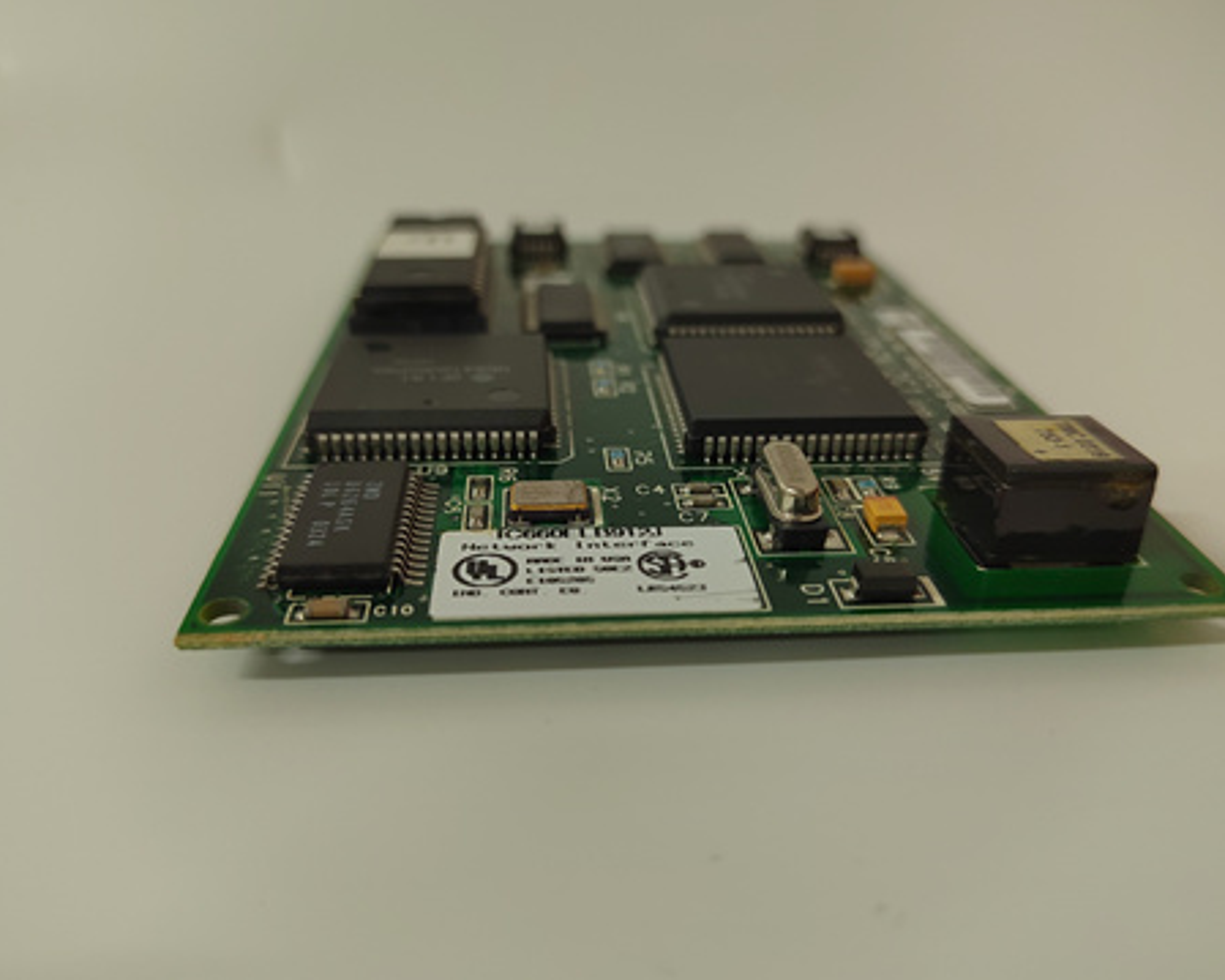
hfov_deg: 68.1
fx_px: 906
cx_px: 603
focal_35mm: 25
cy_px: 485
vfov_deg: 56.8
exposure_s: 1/120
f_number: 1.9
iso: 2425
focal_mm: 5.52
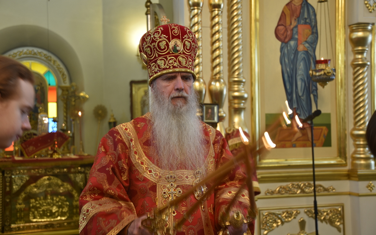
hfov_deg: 38.2
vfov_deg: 24.4
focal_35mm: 53
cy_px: 119
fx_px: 543
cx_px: 185
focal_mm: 34
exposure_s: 1/10
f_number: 3.3
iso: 160
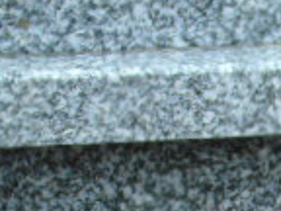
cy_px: 395
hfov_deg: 3.6
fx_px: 4473
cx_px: 611
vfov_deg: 2.7
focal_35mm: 551
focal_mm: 22
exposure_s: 1/40
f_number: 4.6
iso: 80
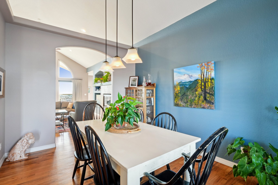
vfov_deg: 71.6
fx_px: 129
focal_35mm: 17
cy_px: 92
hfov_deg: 94.5
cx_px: 139
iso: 800
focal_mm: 11.1
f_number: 8
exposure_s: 1/3.33
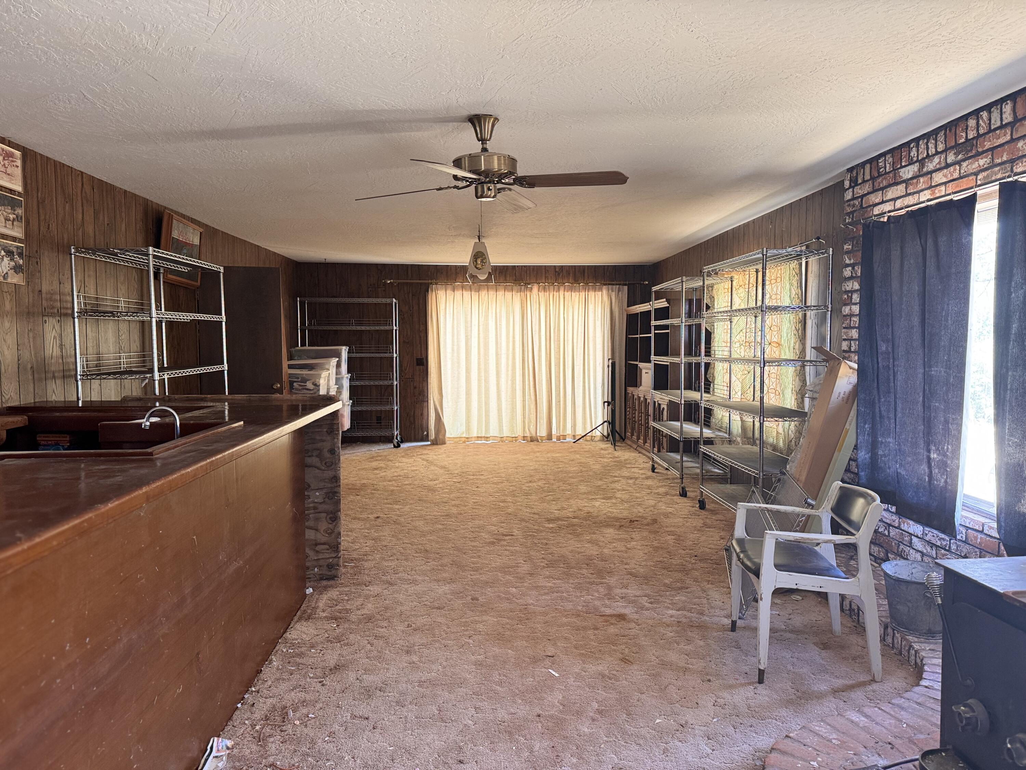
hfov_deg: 71.6
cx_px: 513
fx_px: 711
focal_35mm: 24
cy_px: 385
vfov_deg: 56.8
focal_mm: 6.76
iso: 250
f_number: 1.78
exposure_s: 1/60
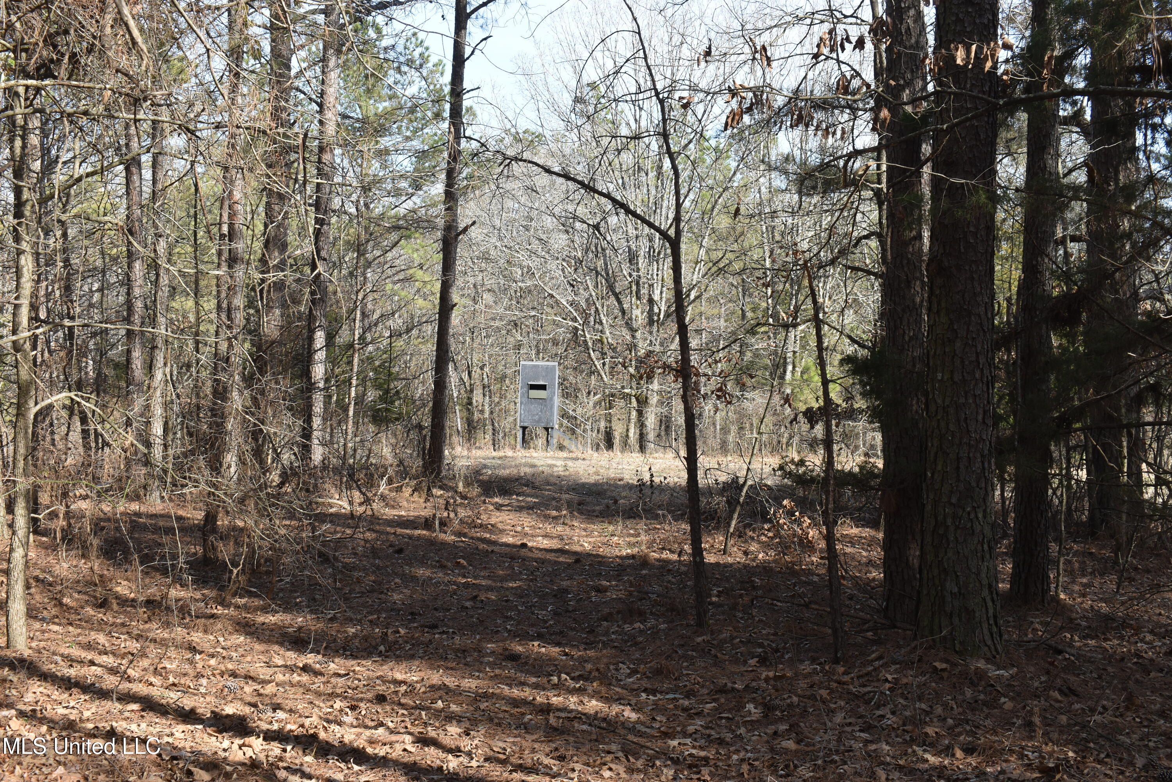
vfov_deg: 33.0
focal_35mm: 40
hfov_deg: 47.9
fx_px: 1318
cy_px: 391
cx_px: 586
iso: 100
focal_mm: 27
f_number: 8
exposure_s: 1/100
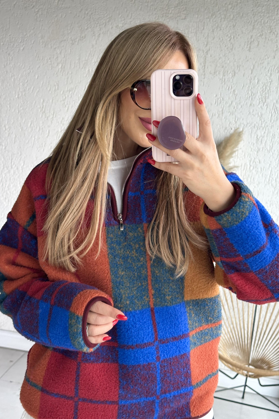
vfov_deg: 39.6
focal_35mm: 50
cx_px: 150
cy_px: 209
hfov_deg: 27.0
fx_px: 581
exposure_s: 1/171
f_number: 1.78
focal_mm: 6.86
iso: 80
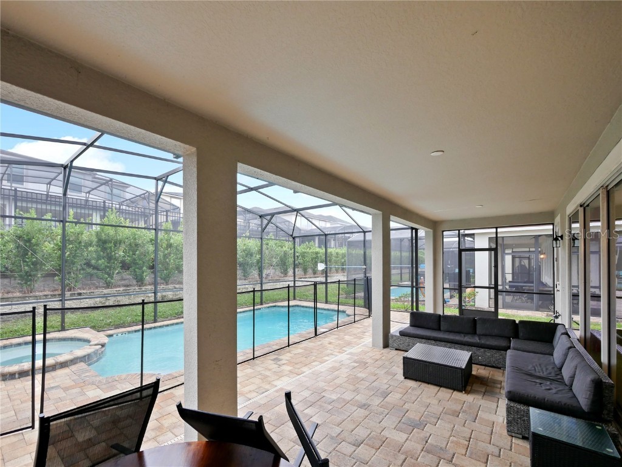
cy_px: 234
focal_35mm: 14
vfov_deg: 85.7
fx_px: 252
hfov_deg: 102.1
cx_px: 311
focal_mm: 7
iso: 320
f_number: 4
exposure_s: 1/60
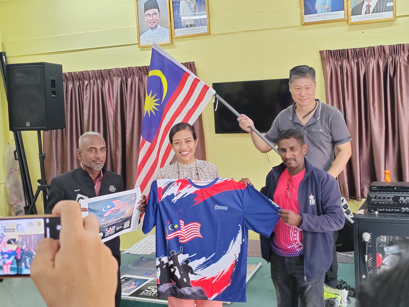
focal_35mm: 48
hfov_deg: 39.7
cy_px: 154
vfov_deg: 30.3
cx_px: 204
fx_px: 567
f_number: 1.9
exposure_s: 1/100
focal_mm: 5.52
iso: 1000
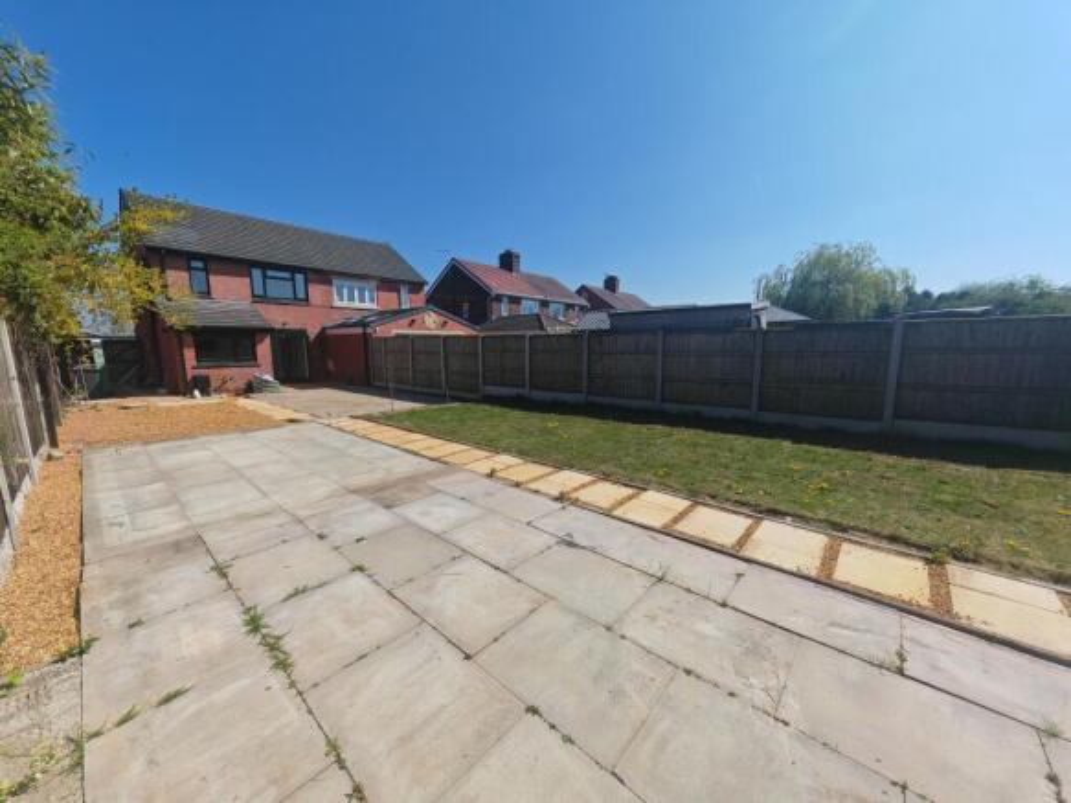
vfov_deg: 89.9
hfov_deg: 106.2
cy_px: 402
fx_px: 402
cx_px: 536
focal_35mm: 13
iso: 50
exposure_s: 1/840
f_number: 2
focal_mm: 1.82
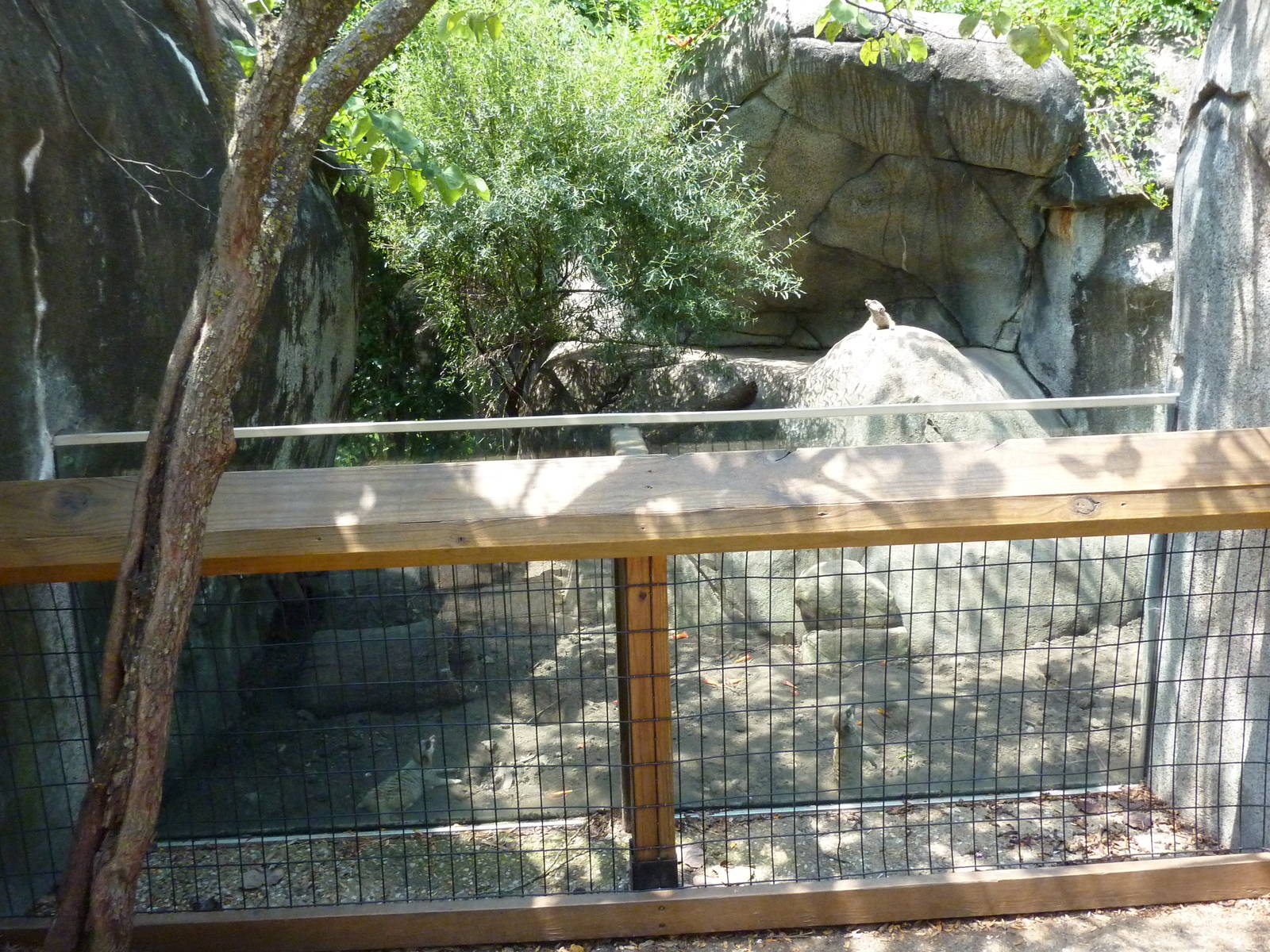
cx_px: 635
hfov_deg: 60.0
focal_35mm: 30
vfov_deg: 46.8
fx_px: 1101
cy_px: 476
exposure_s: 1/320
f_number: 3.4
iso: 400
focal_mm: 5
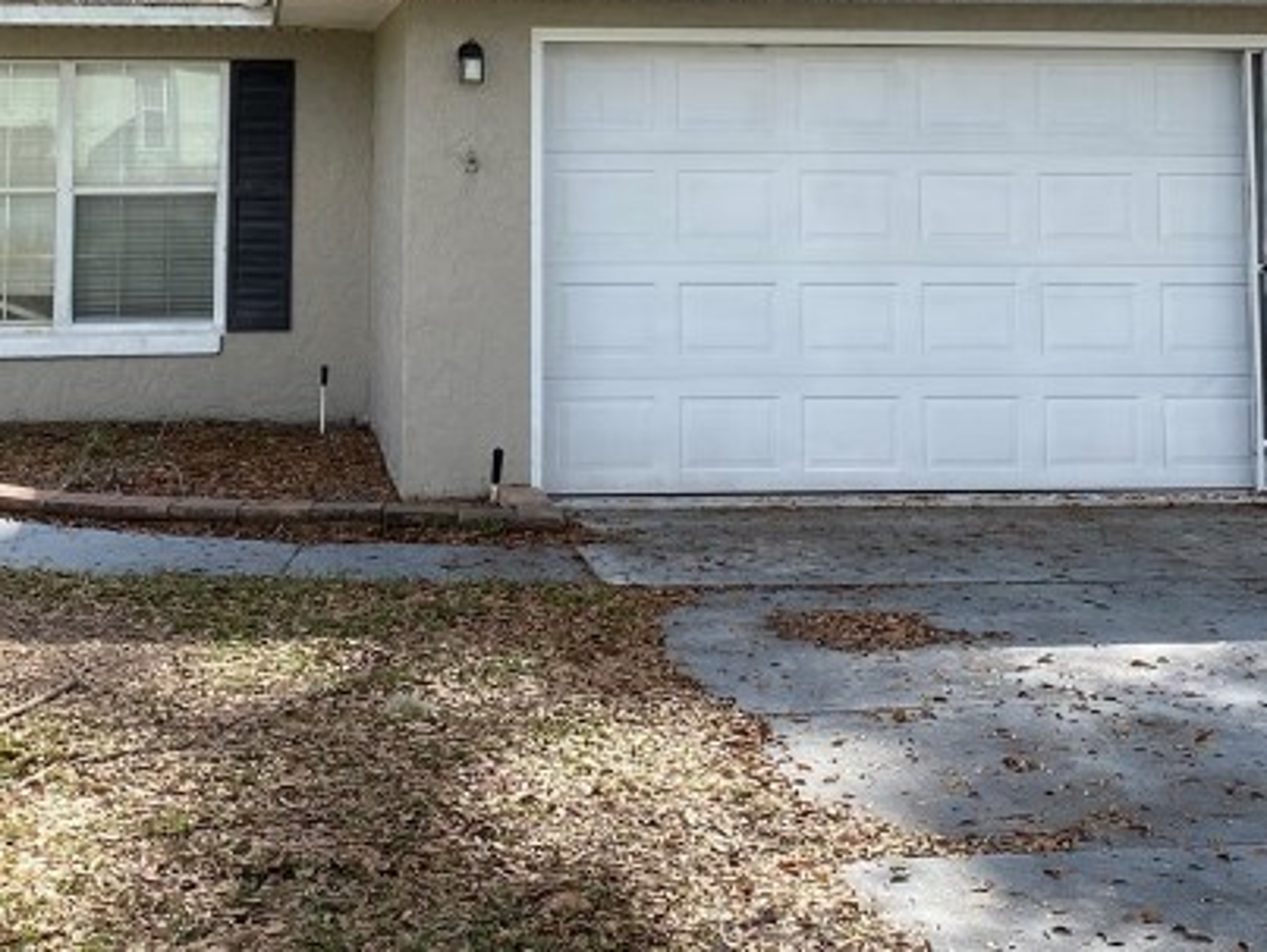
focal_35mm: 66
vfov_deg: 21.4
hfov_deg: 29.3
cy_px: -22
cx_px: 528
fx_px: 2418
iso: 32
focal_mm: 4.25
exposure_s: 1/864
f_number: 1.8
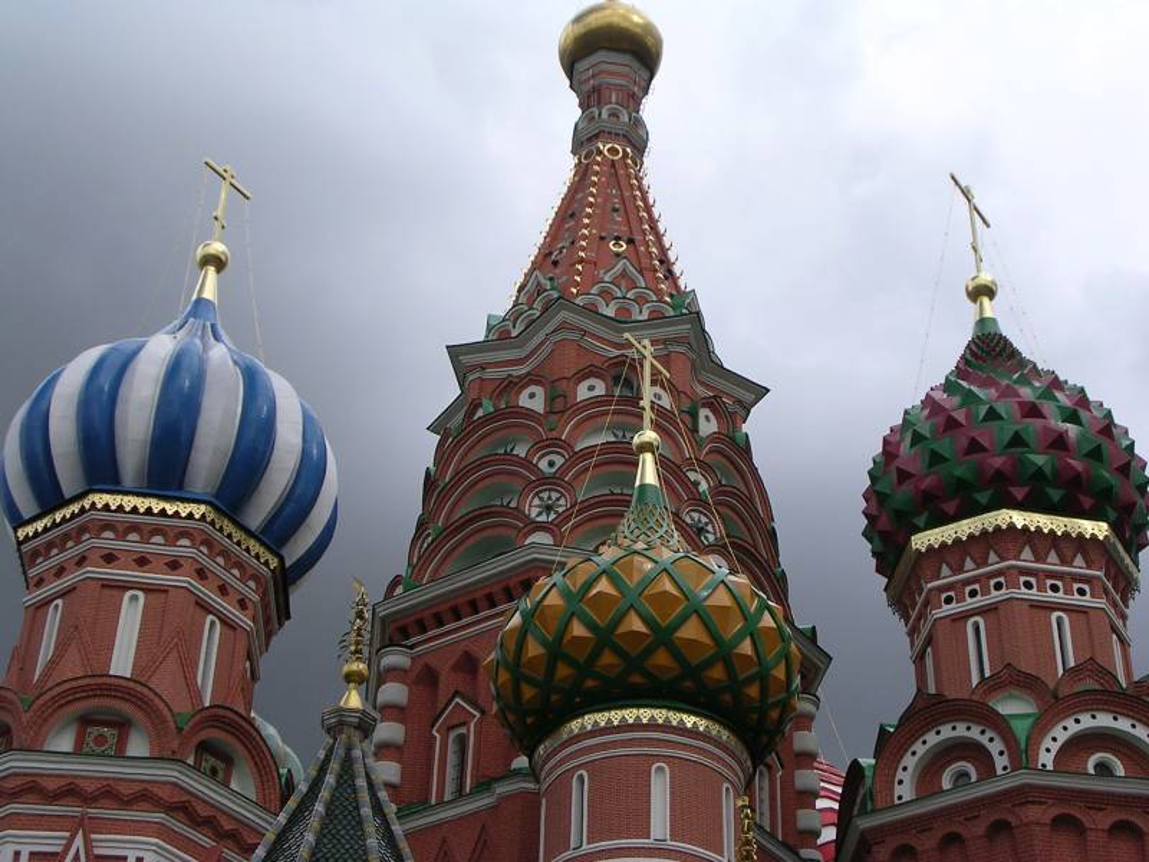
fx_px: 1992
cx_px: 574
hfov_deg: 32.2
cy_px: 431
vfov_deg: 24.4
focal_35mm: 60
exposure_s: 1/744
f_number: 3.4
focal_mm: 9.1
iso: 100
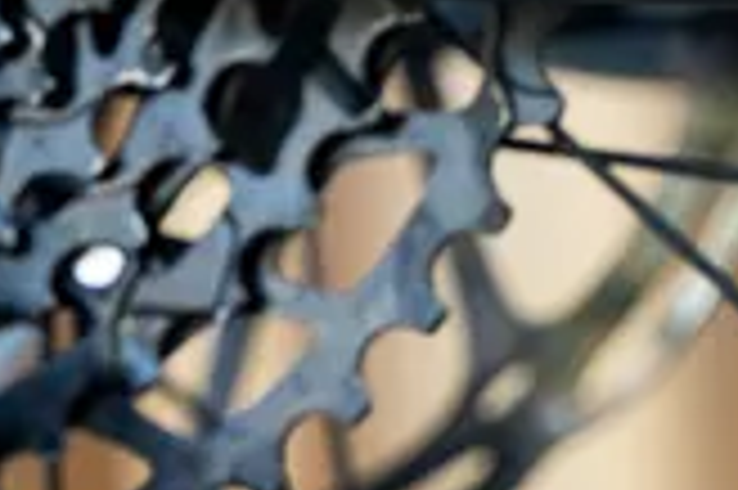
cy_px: 420
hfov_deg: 5.6
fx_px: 7495
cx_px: -22
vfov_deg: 3.7
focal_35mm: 366
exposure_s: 1/1600
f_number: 2.8
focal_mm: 75
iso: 1600
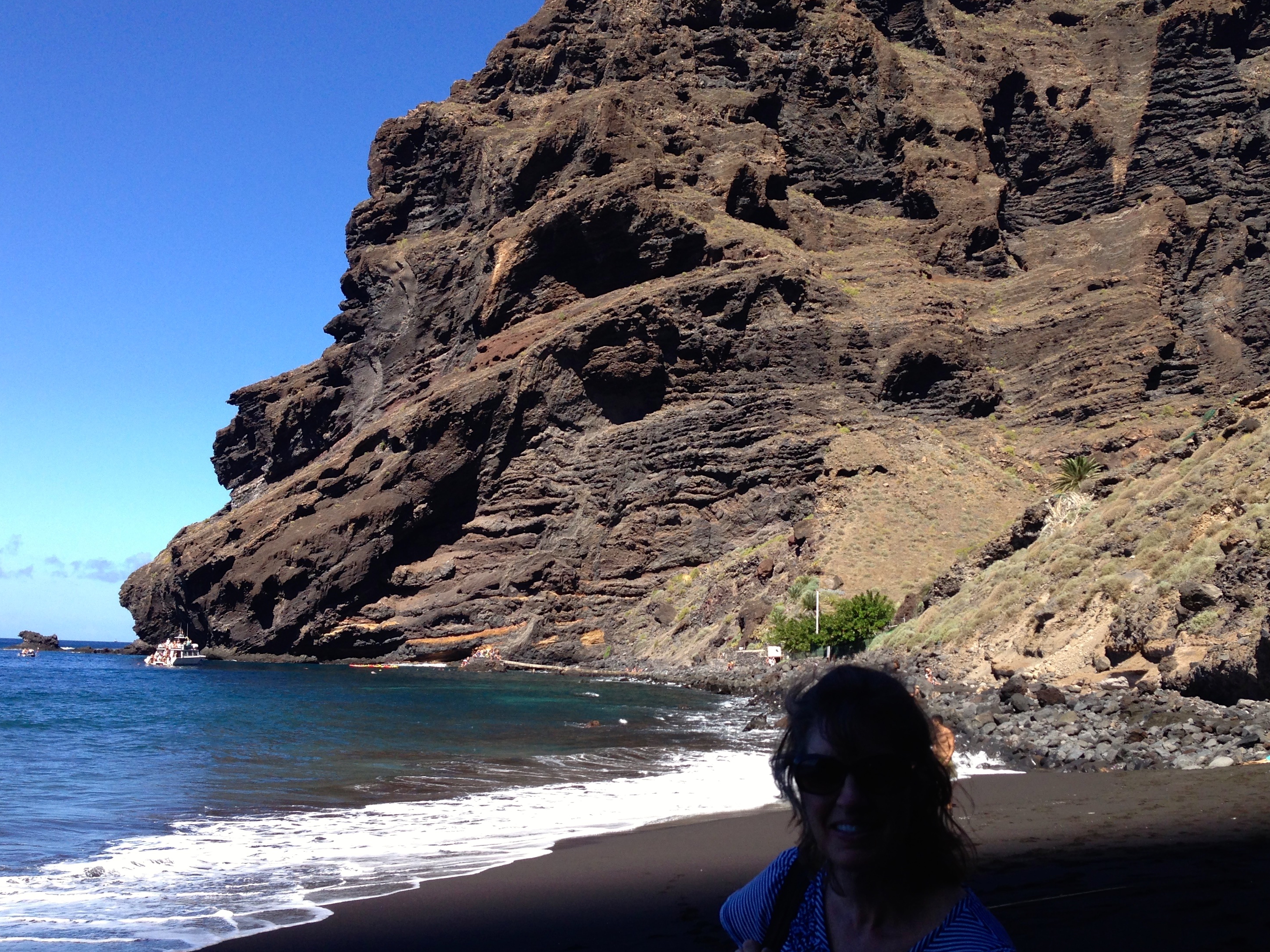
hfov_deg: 50.1
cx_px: 651
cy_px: 488
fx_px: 1357
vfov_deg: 38.7
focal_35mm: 37
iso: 50
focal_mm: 4.12
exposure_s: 1/1063
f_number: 2.4
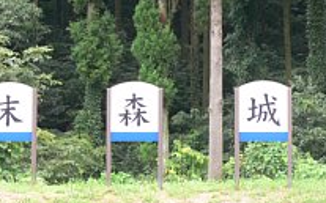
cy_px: 6
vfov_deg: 7.9
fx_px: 1456
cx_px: 203
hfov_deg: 12.8
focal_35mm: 164
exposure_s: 1/50
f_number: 4
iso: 80
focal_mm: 17
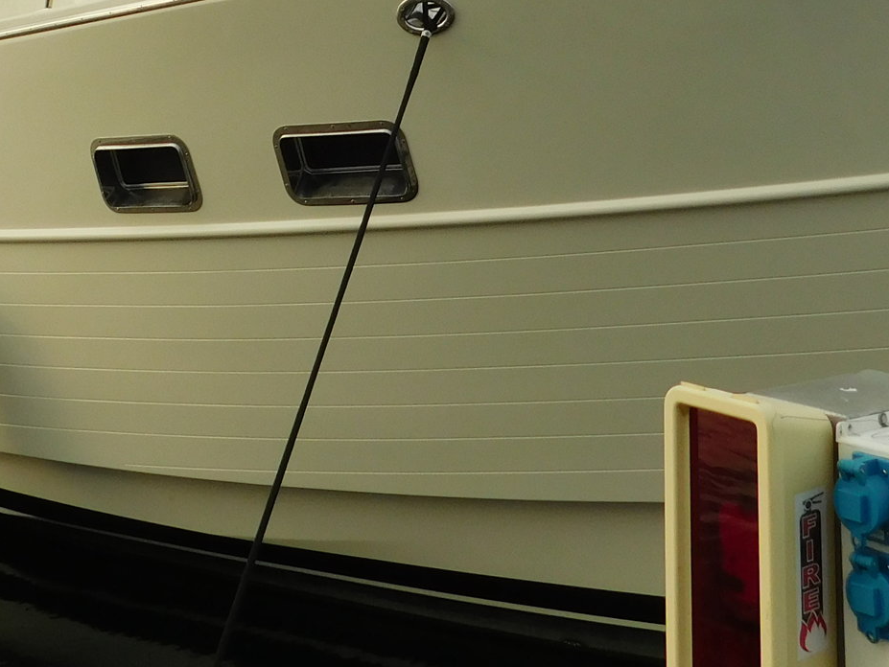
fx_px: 1593
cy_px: -129
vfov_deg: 21.9
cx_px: 368
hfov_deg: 31.1
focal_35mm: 62
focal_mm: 4
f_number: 3
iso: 125
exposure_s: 1/800
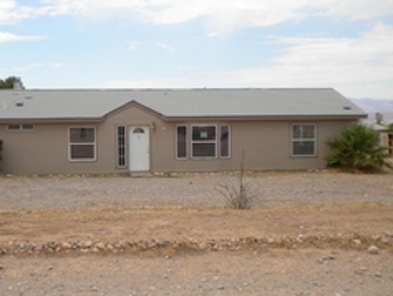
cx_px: 161
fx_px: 579
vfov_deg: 28.6
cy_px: 151
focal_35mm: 51
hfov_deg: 37.4
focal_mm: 6.3
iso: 80
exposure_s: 1/710
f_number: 4.6
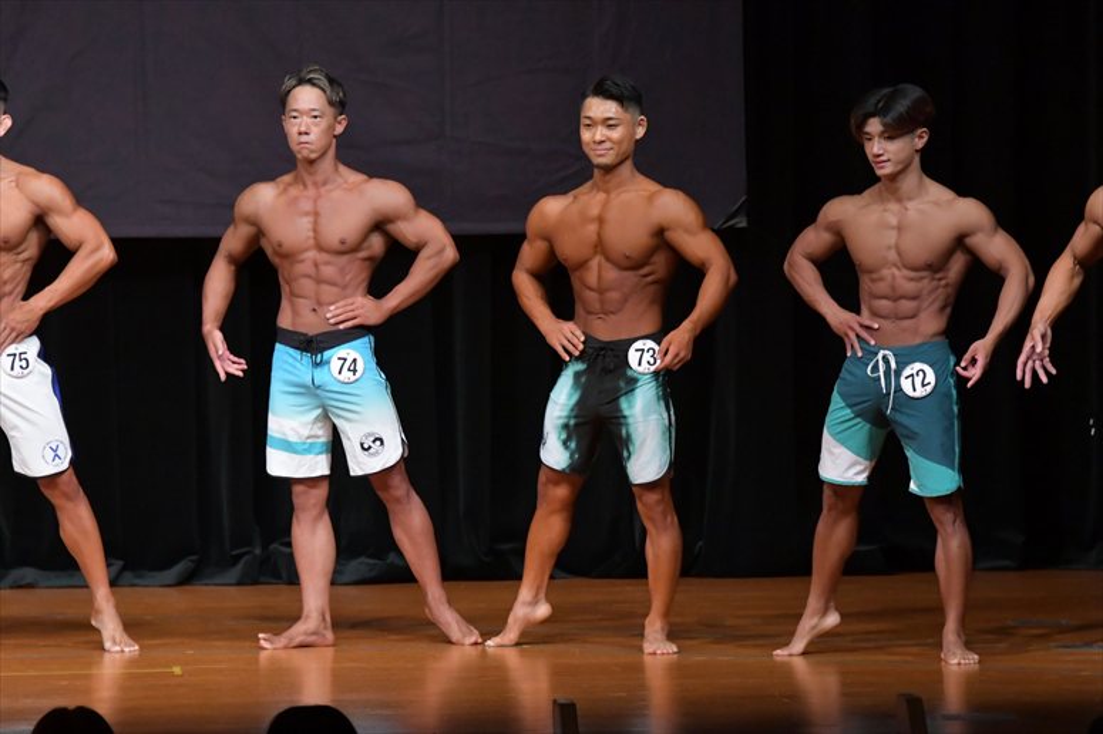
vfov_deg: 5.1
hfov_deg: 7.6
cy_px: 367
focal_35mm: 270
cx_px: 552
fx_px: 8269
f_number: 5.6
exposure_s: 1/400
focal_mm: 180
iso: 5000
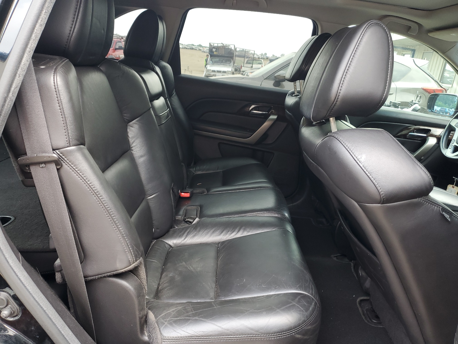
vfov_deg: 53.1
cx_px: 229
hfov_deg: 67.3
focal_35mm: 26
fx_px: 344
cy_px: 172
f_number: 1.5
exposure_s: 1/60.2
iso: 56
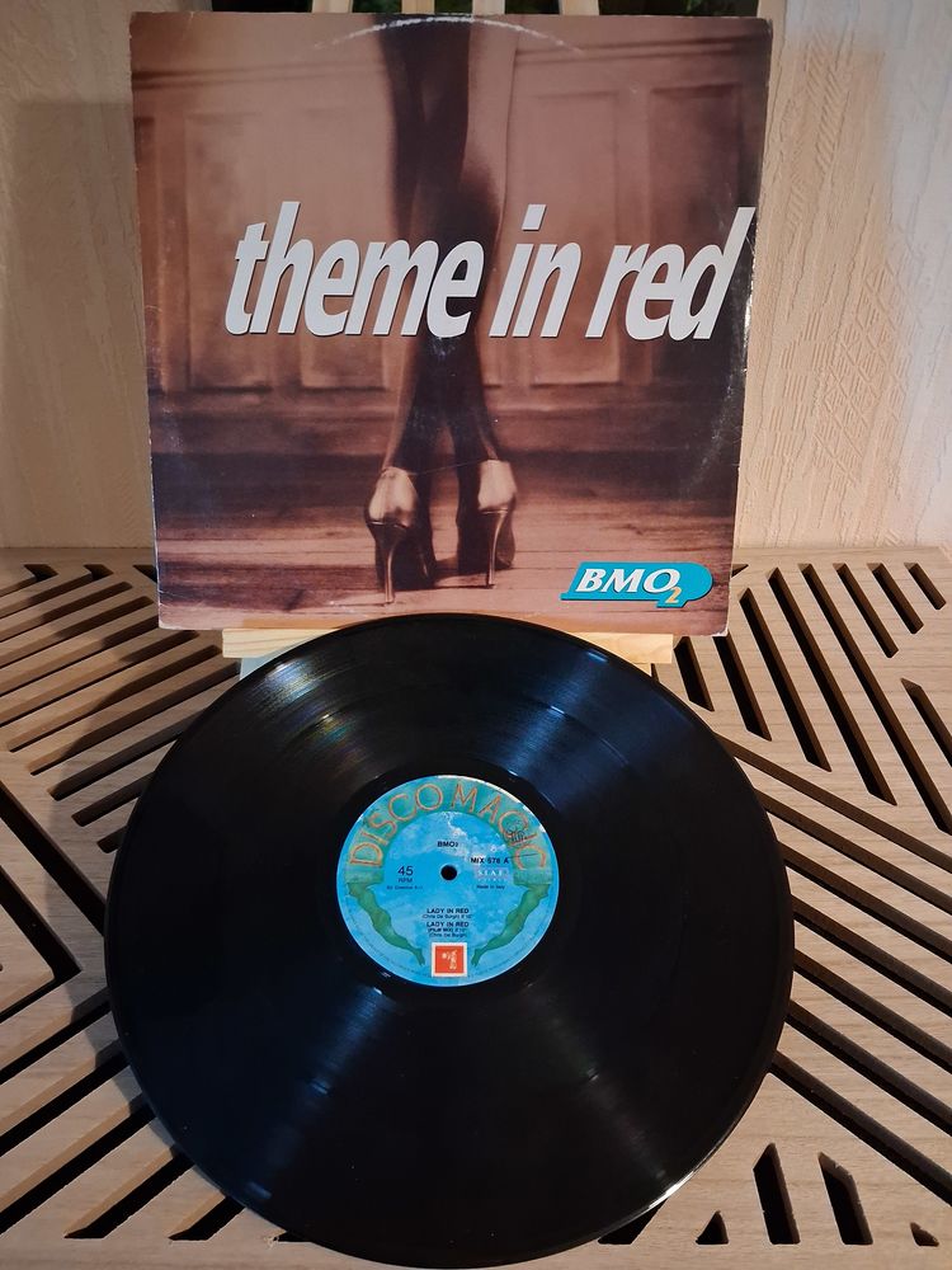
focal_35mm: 27
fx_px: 990
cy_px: 635
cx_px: 476
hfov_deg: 51.4
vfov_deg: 65.3
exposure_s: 1/25
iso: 1000
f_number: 1.8
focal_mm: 4
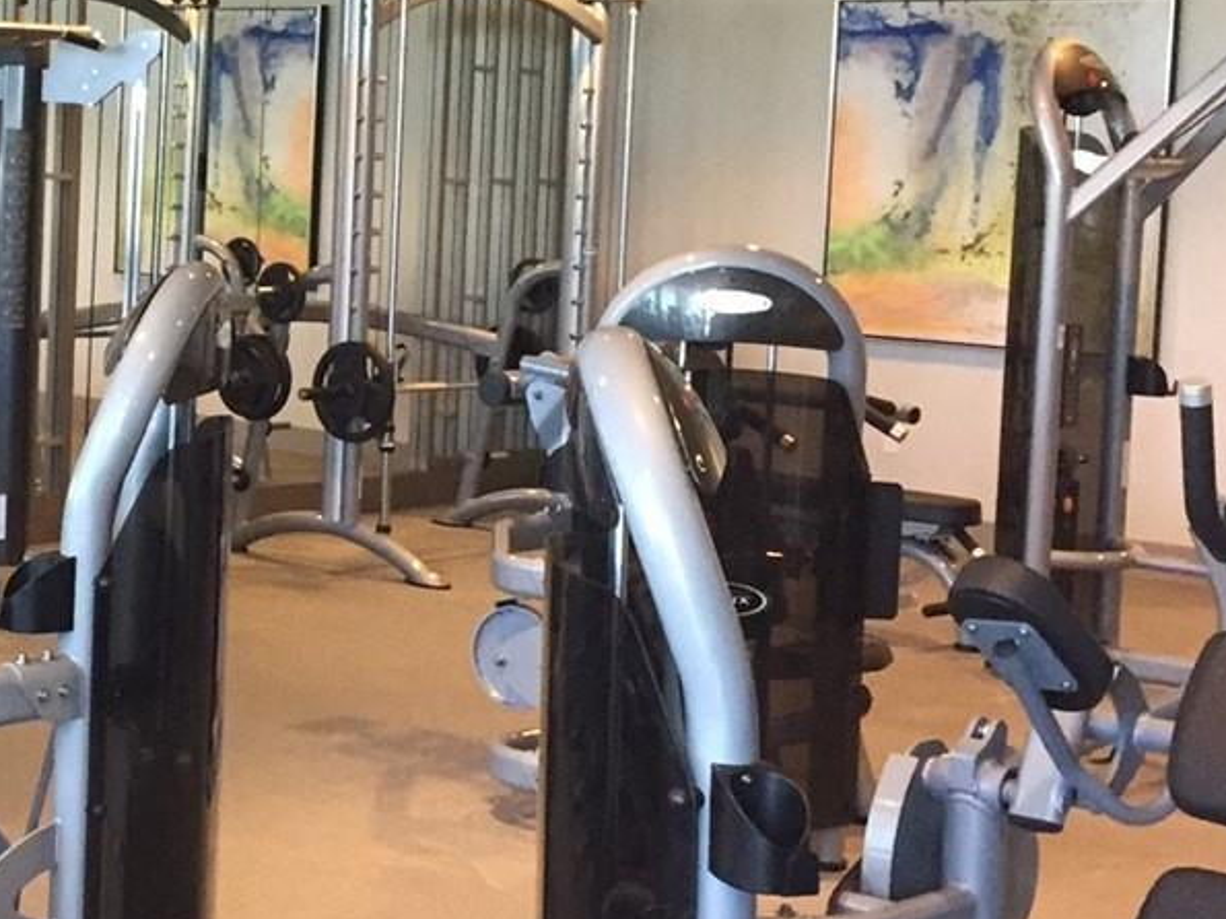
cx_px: -41
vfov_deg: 18.9
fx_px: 2762
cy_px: 334
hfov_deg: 23.8
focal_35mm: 78
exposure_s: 1/30
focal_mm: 4.15
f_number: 2.2
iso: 160
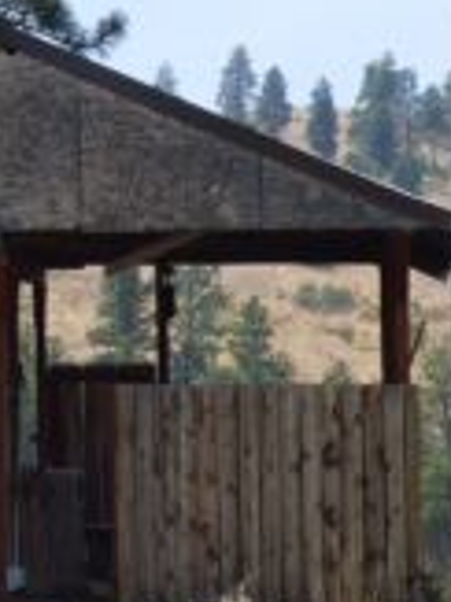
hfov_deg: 5.5
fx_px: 4731
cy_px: 199
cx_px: 144
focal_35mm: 272
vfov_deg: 7.3
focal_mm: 18.28
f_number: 4.9
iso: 100
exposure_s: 1/500
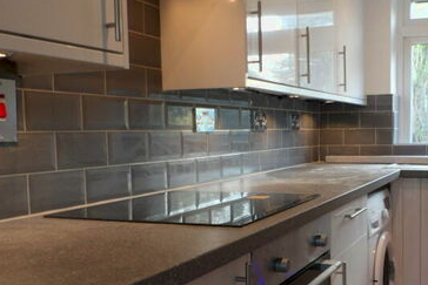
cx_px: 302
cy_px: 171
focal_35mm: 48
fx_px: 571
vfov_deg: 28.0
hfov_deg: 40.3
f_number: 4.1
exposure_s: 1/30
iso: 193
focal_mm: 4.3
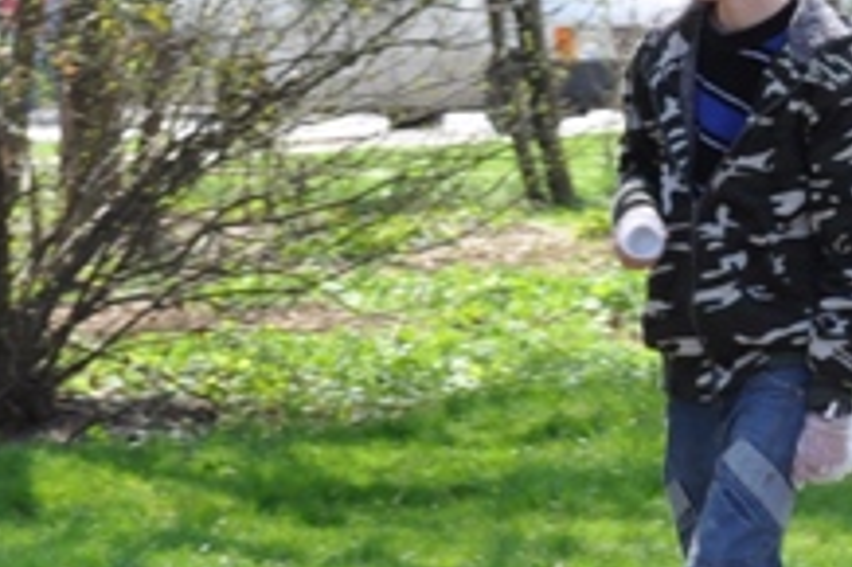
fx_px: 8655
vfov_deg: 3.7
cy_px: -20
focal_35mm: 366
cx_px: 618
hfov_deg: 5.6
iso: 200
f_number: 10
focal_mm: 52
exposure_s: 1/100
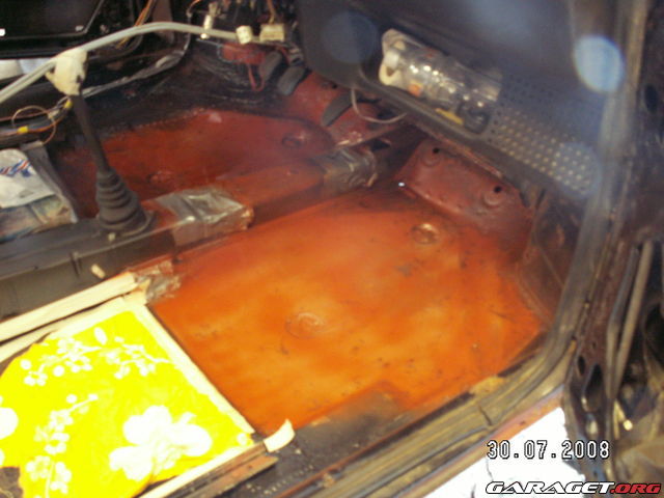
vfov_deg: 40.7
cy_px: 249
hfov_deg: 52.6
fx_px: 671
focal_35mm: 35
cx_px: 332
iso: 160
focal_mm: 5.86
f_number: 2.8
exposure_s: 1/2
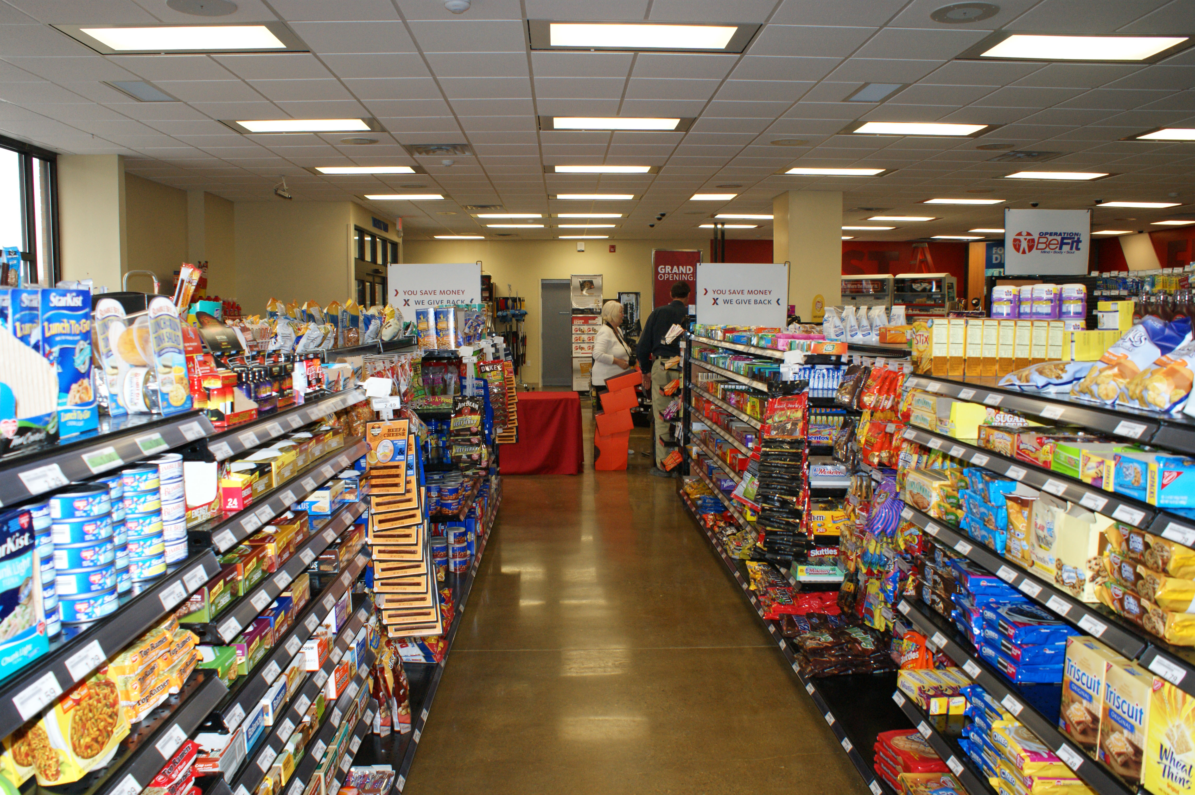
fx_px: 896
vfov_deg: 47.9
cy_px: 398
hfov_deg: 67.4
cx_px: 598
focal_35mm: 27
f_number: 5.6
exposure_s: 1/80
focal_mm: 18
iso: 400
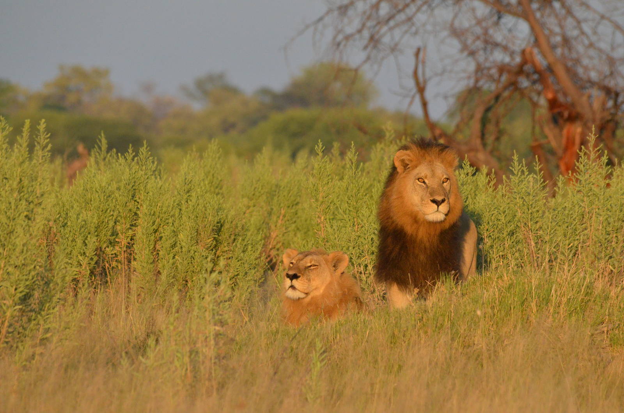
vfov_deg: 1.8
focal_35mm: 750
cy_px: 206
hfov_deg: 2.8
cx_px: 312
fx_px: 12974
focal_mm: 500
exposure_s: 1/2000
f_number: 11
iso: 2500
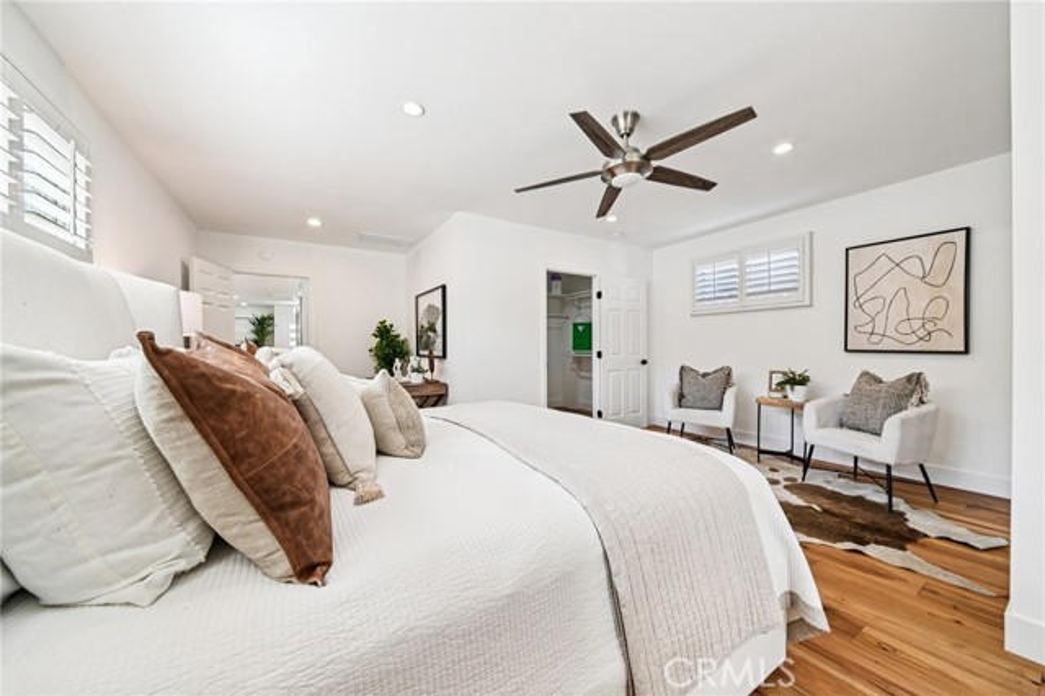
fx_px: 348
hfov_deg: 112.6
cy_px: 348
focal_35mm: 12
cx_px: 522
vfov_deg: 89.9
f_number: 8
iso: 250
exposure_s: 1/8
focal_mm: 12
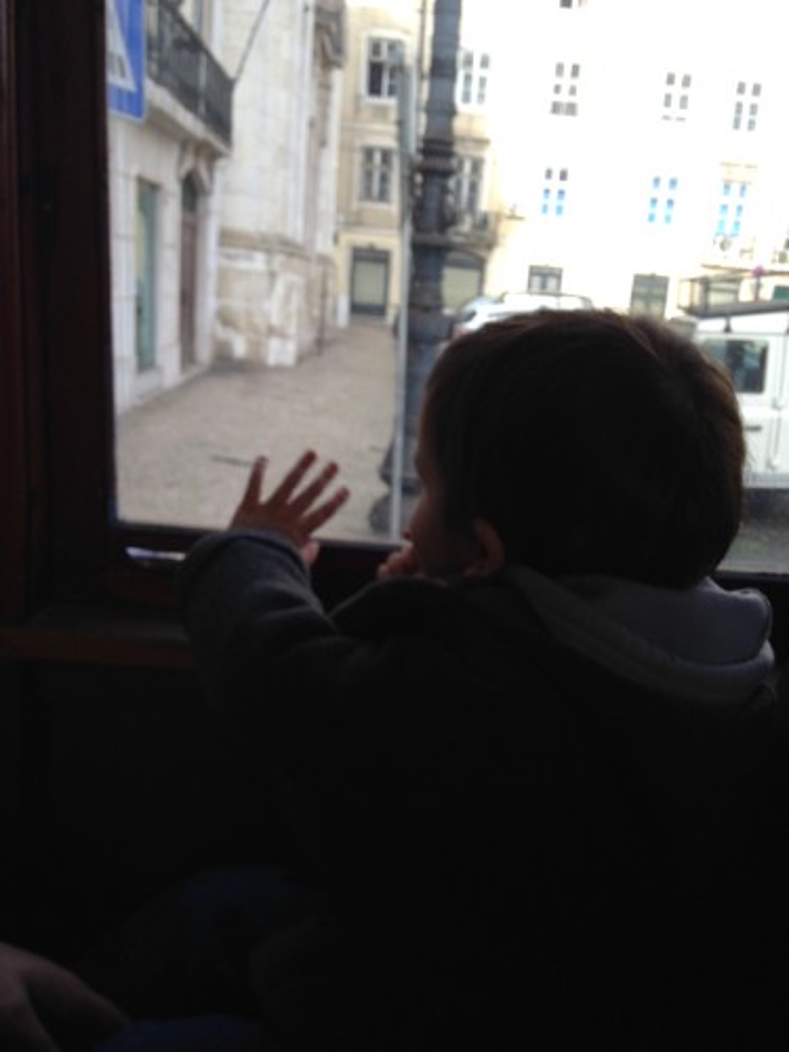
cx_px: 394
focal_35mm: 33
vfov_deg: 55.4
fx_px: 1003
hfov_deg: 42.9
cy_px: 526
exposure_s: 1/304
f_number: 2.4
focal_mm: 4.12
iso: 50
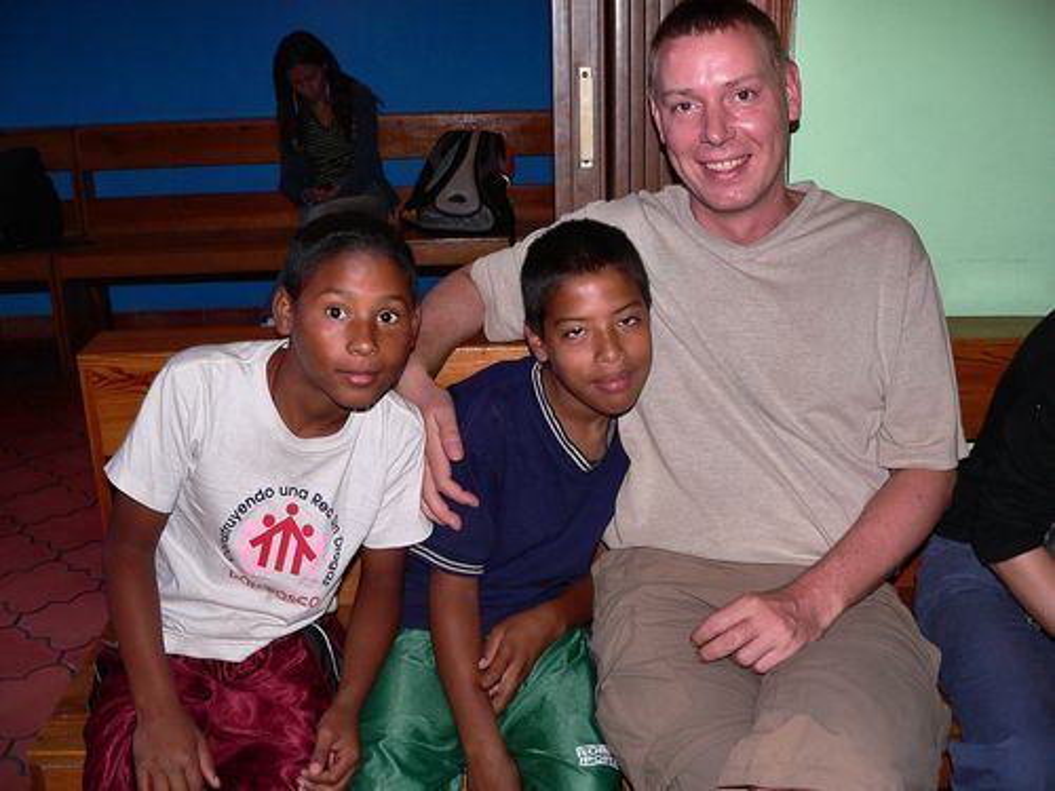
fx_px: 1097
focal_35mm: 36
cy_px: 396
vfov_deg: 39.7
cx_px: 528
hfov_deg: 51.4
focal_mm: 6
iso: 100
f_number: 2.8
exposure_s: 1/60
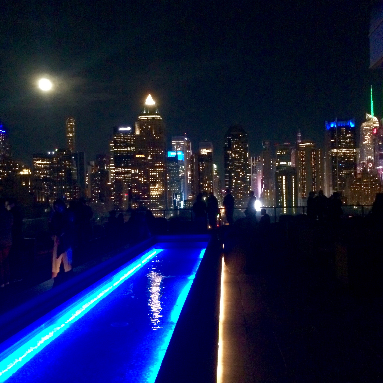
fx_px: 438
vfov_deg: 47.2
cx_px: 188
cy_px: 198
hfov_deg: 47.2
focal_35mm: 35
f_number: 2.2
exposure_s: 1/15
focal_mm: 4.15
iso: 800
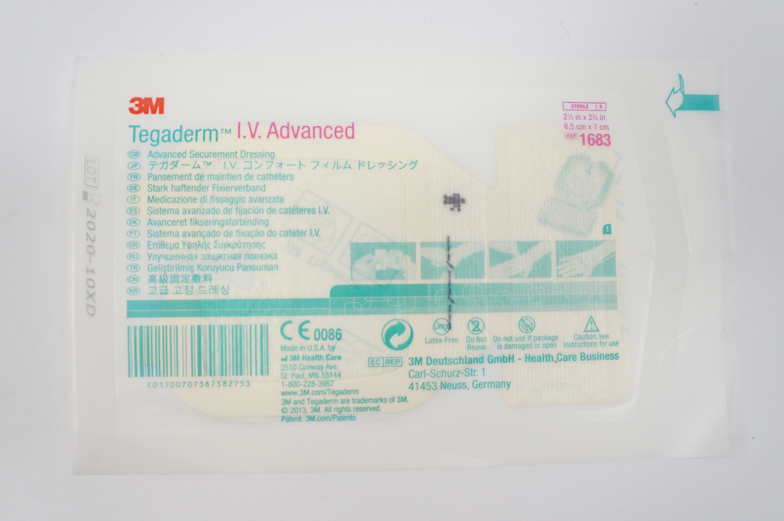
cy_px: 260
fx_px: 685
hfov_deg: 59.5
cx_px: 392
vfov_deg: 41.6
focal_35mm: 32
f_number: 5.6
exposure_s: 1/100
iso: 400
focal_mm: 21
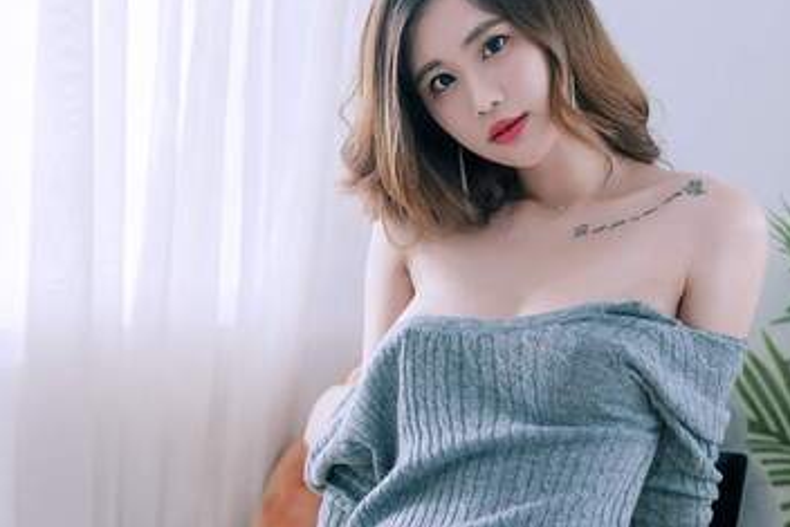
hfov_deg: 13.7
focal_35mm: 149
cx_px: 579
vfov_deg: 9.2
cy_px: 452
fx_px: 3271
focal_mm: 50
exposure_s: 1/100
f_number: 2.5
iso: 320
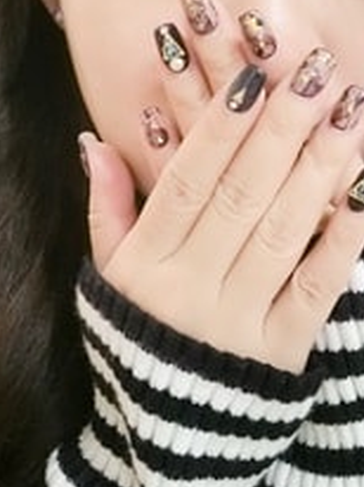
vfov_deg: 37.3
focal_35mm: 51
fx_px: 717
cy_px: 182
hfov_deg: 28.3
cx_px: 242
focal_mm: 4.58
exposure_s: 1/20
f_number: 2.8
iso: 800
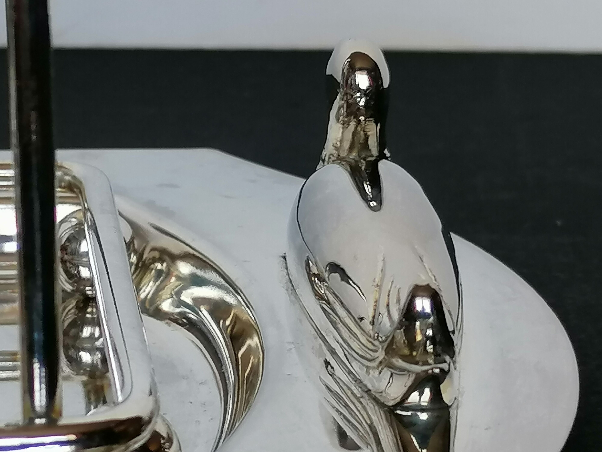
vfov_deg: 13.0
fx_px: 1983
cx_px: 301
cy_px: 226
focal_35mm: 114
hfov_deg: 17.3
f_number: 1.8
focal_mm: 4.75
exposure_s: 1/100
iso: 100
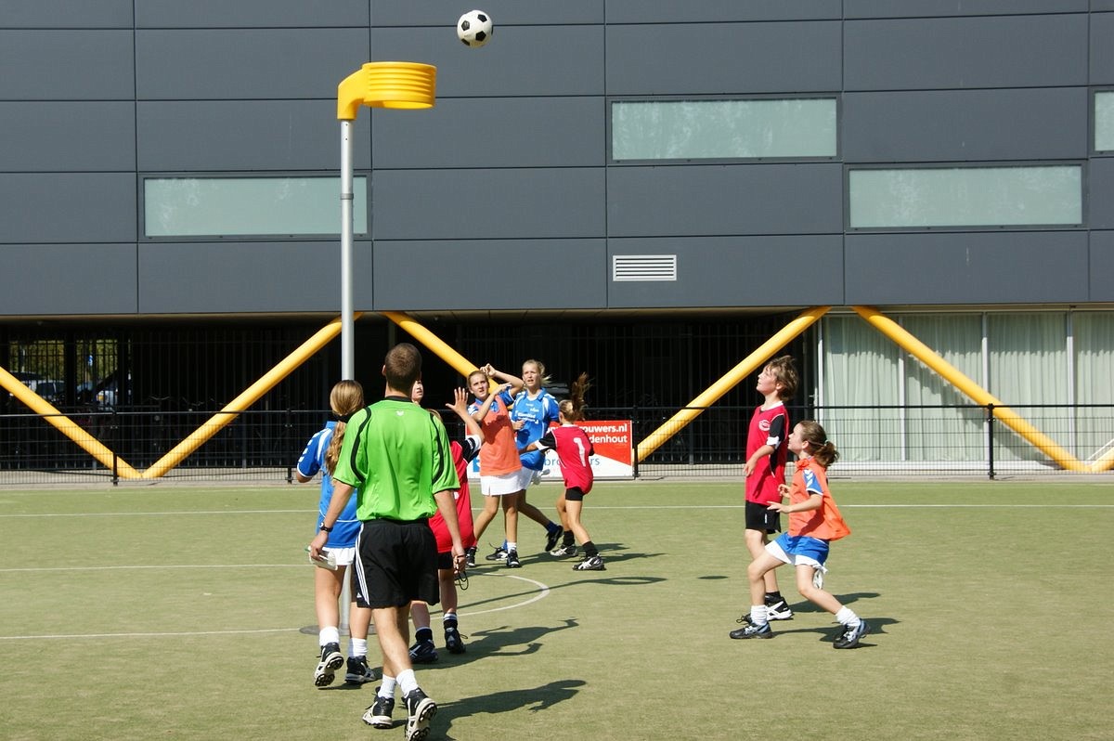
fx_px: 1855
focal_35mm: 60
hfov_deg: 33.4
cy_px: 370
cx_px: 557
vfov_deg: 22.6
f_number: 9
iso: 200
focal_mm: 40
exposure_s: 1/400
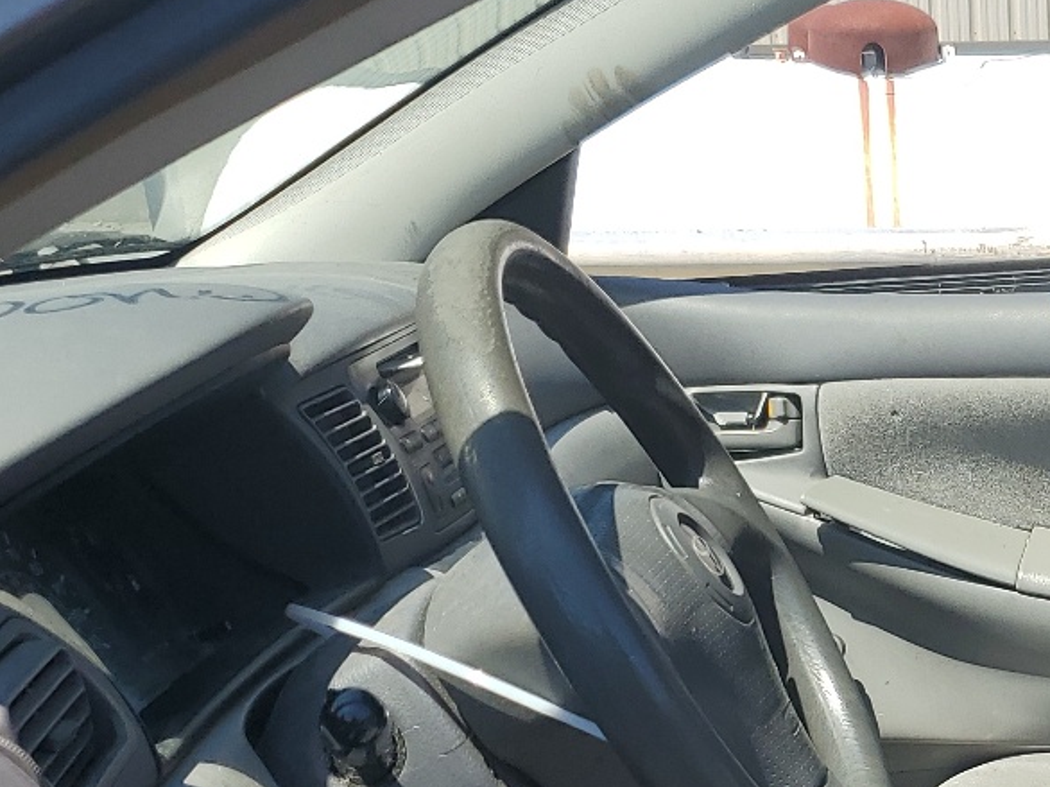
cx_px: 1172
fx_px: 2153
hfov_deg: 25.3
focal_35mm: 71
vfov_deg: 20.3
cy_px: 712
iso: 50
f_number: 1.5
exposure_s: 1/2000
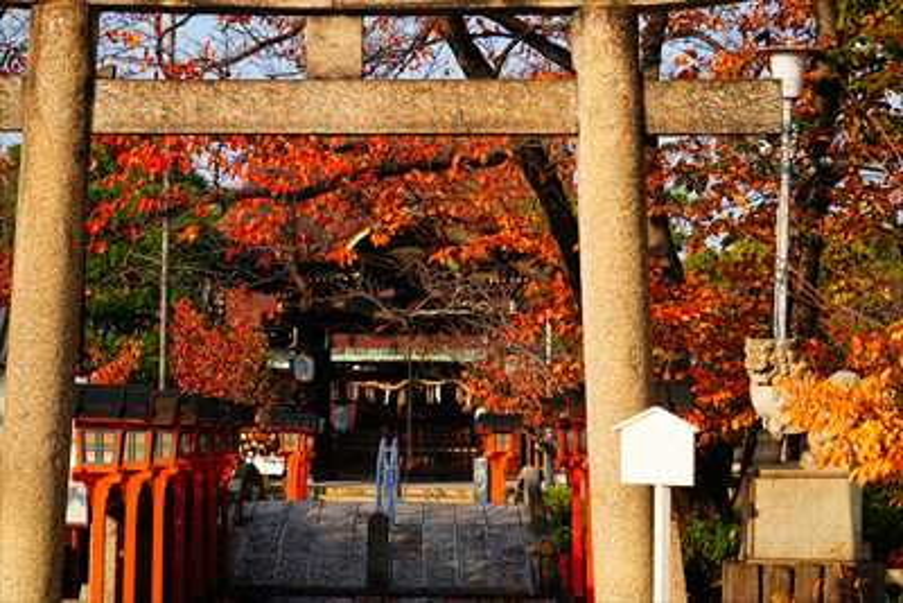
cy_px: 302
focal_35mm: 103
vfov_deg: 13.3
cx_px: 452
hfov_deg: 19.8
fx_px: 2584
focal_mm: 103
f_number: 7.1
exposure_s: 1/160
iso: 100
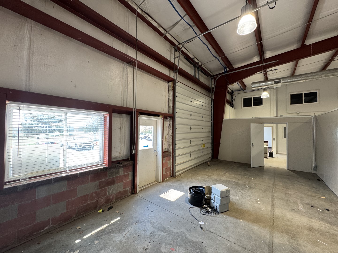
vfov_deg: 85.7
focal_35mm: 14
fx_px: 137
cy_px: 126
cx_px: 169
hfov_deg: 102.1
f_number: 2.2
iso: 160
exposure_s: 1/99
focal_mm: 2.22
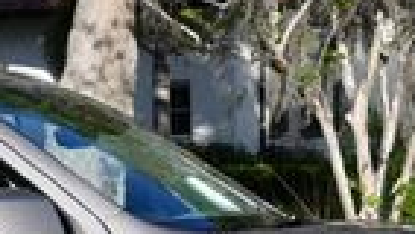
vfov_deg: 5.0
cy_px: 167
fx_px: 2697
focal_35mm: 245
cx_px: -99
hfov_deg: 8.7
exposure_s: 1/250
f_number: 8
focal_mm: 26
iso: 110
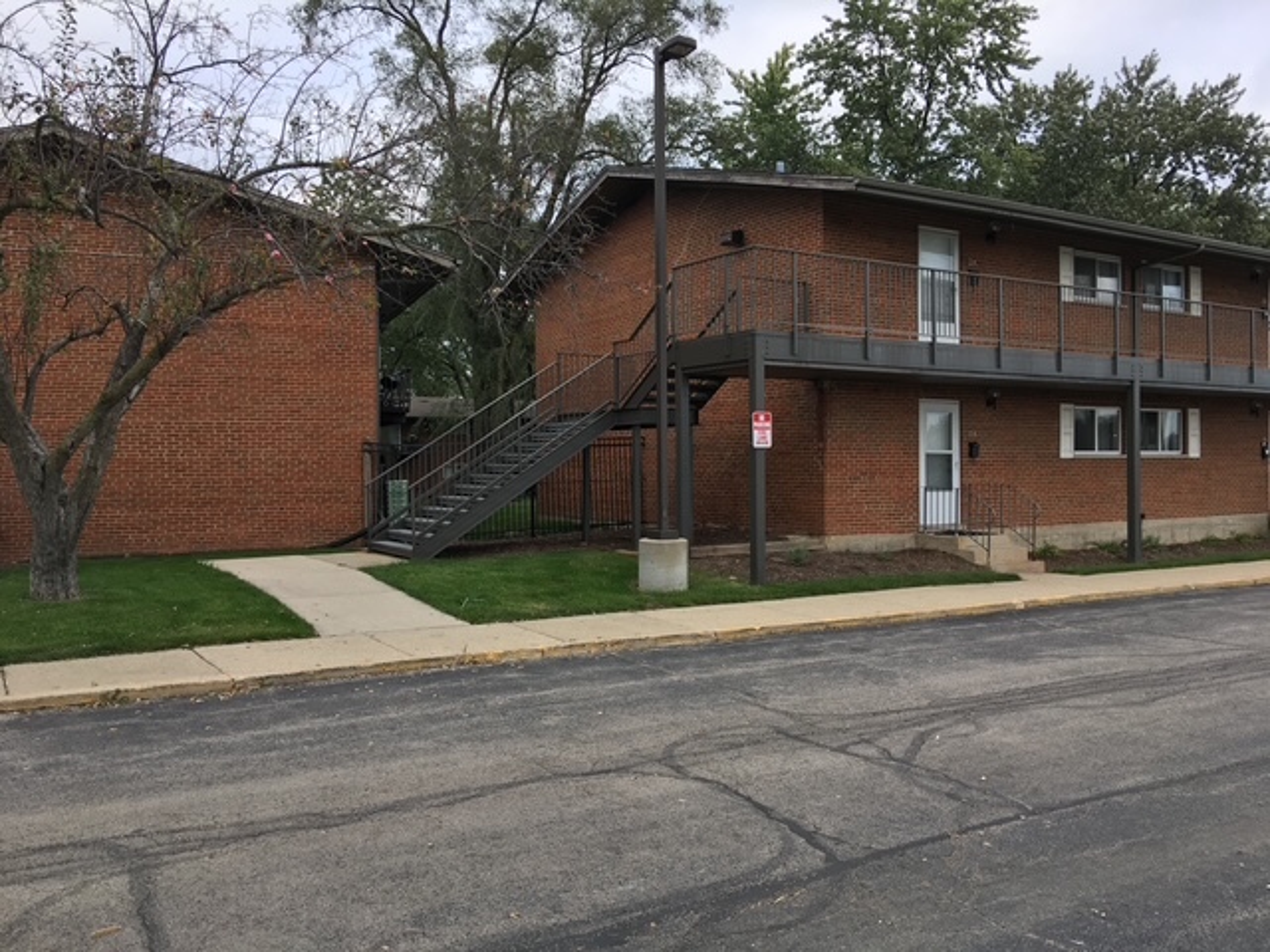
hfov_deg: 61.7
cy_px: 476
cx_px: 635
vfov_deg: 48.2
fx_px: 1064
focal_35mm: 29
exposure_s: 1/223
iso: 25
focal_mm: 4.15
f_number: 2.2
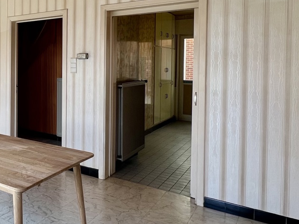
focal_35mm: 33
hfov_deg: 42.6
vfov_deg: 42.4
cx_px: -34
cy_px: 73
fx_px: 285
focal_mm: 1.57
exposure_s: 1/100
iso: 50
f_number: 1.8
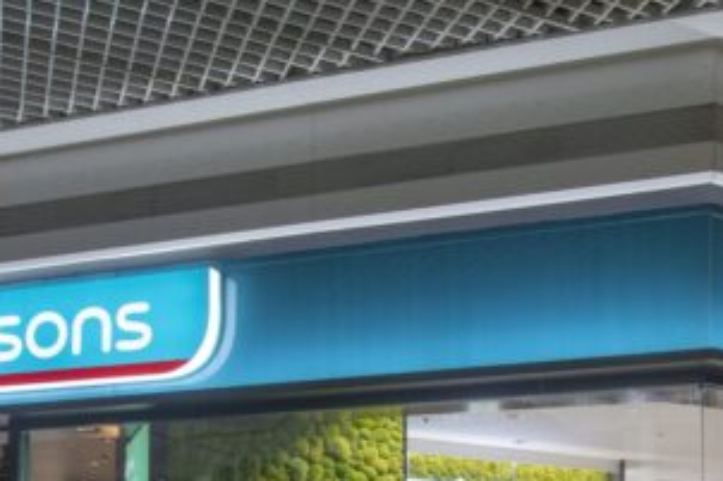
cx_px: 565
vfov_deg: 22.6
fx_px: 1064
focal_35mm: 53
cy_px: 634
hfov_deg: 36.4
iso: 320
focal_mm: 16
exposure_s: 1/20
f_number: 7.1
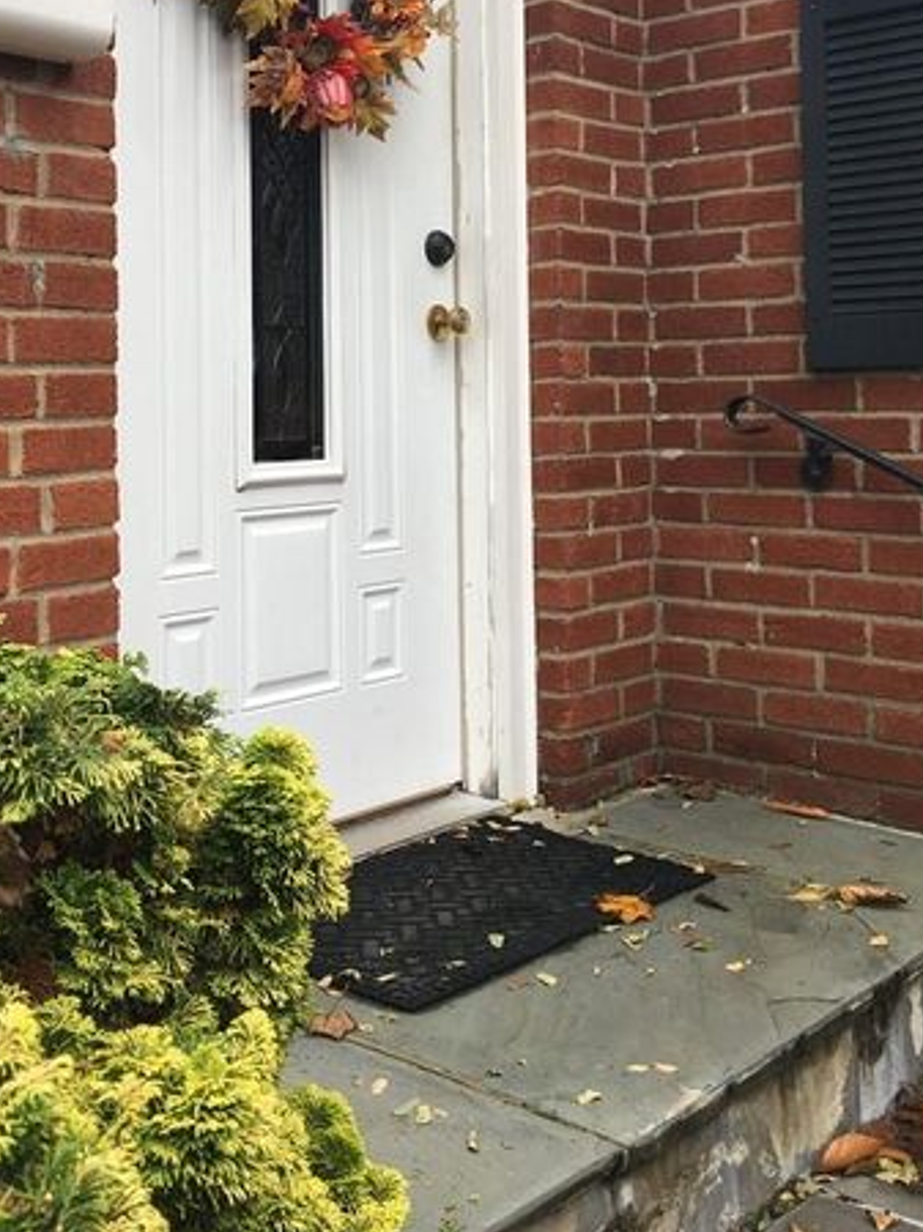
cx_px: 378
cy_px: 355
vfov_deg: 42.9
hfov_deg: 33.5
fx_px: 1530
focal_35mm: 43
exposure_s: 1/120
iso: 25
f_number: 2.2
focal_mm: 4.15
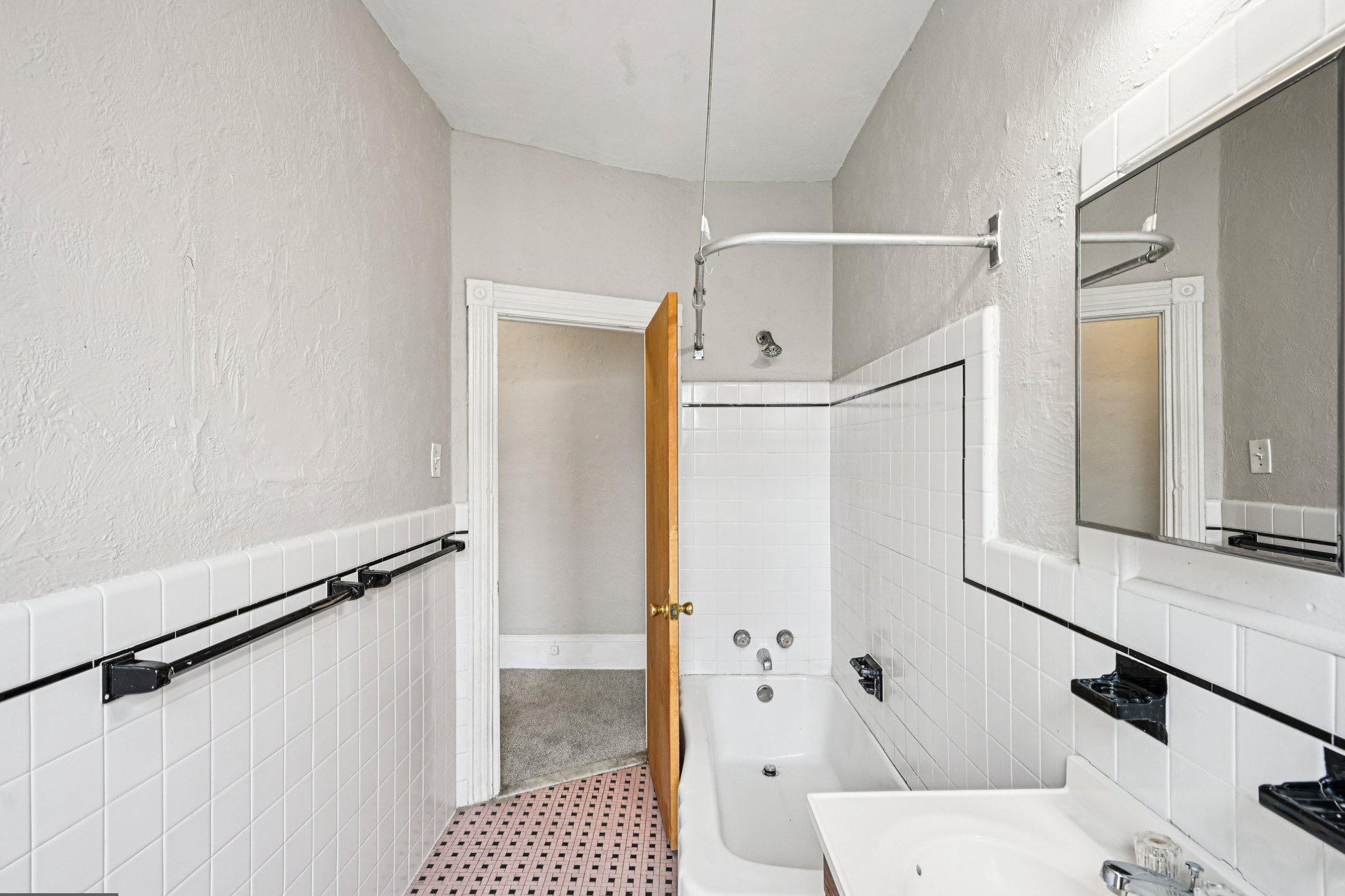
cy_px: 467
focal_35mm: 17
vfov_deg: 71.9
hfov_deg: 94.9
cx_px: 680
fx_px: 618
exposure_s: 1/13
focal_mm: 15.5
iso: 400
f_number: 8
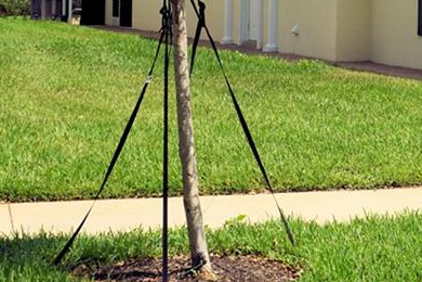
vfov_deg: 11.8
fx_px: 1340
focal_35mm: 114
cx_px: 473
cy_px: -40
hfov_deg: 17.3
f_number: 11
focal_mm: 29
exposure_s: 1/160
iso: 100
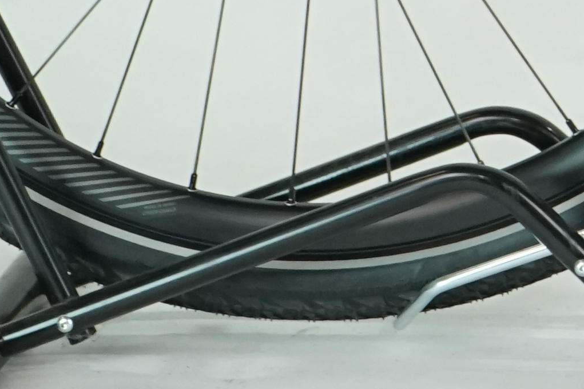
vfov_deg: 3.9
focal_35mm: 341
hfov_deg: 5.8
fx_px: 5530
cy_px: -715
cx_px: 1307
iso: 1600
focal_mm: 58
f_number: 5.6
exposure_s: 1/200
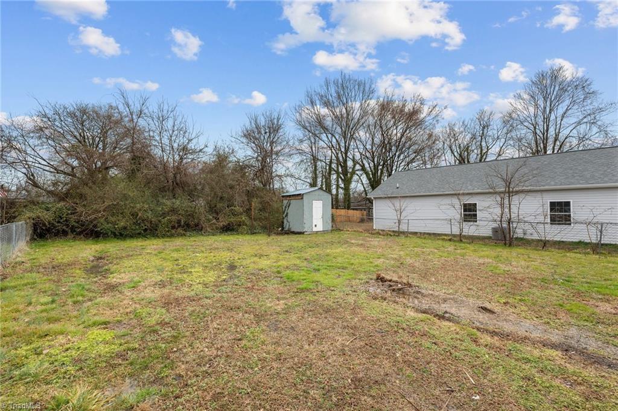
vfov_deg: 81.1
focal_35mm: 14
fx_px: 240
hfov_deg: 104.3
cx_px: 309
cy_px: 206
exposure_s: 1/320
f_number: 7.1
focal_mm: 14
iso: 200
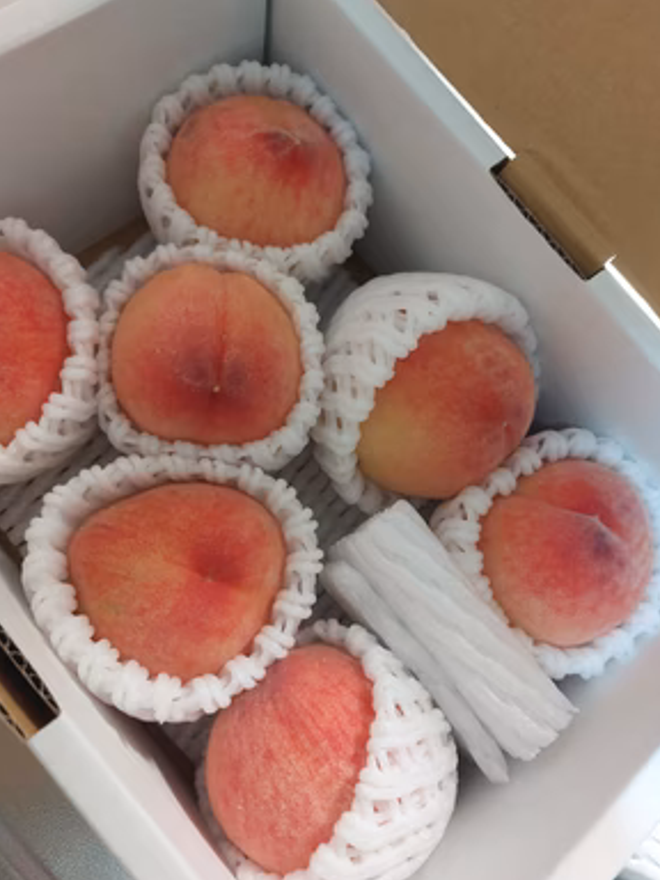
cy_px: 454
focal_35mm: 25
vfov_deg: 69.4
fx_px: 636
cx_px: 332
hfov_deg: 54.9
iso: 400
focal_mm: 5.23
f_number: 1.8
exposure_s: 1/40
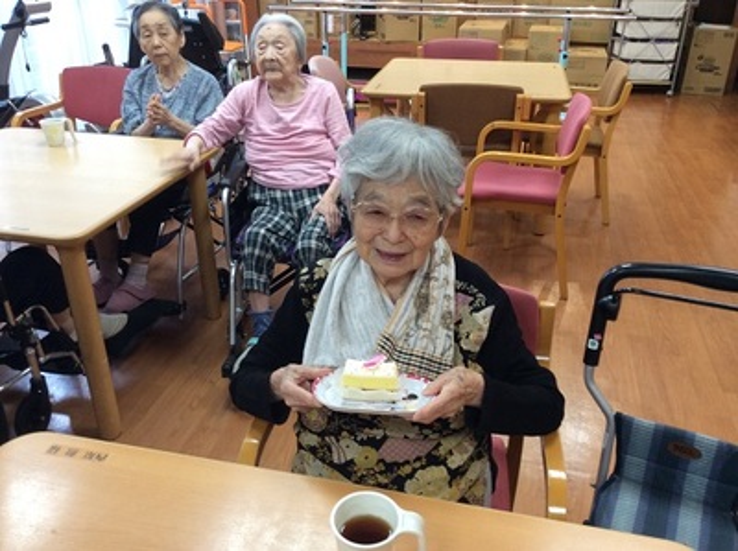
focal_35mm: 32
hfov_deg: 56.9
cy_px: 276
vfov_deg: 44.1
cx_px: 369
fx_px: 681
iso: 64
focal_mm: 3.3
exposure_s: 1/24
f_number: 2.4
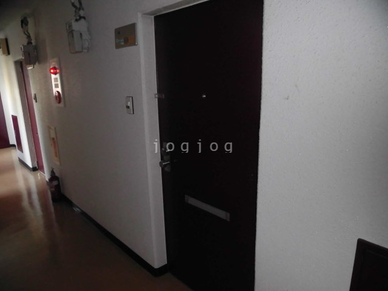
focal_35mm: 24
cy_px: 146
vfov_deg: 56.8
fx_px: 269
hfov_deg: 71.6
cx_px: 194
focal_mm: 4.3
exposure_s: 1/15
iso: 250
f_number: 3.1
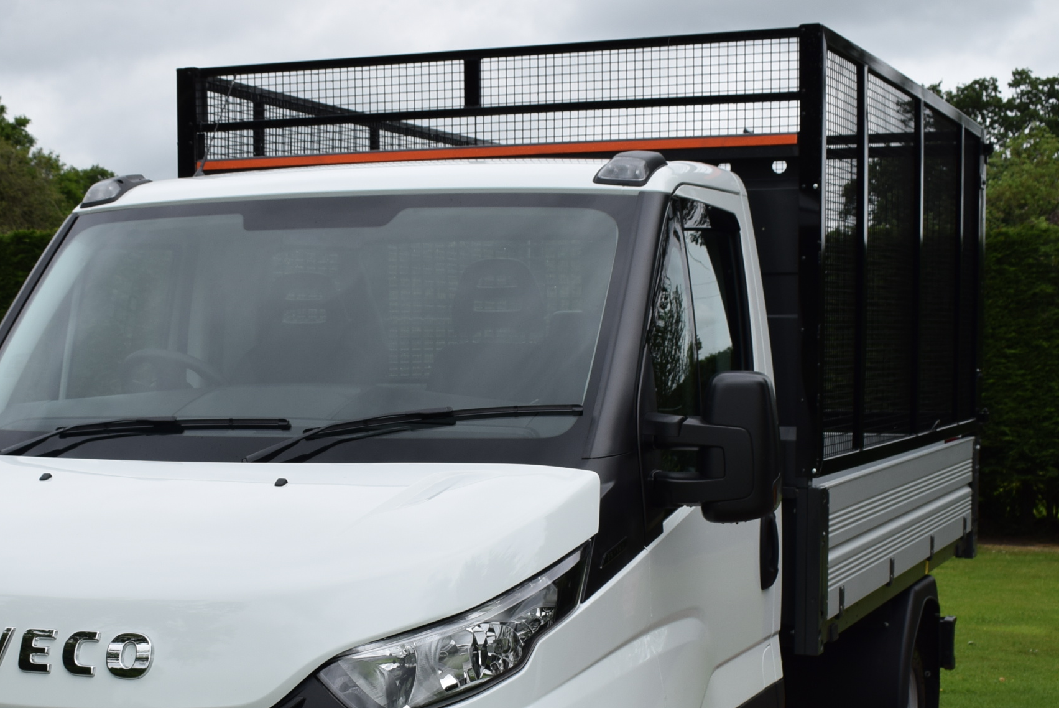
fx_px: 1939
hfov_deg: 30.4
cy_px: 543
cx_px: 404
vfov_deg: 20.5
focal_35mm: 66
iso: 200
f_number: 9
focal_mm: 25
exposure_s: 1/320
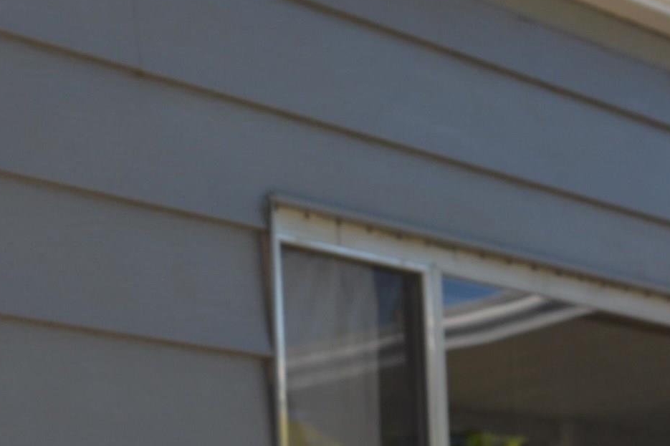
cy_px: 207
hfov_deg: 14.9
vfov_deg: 9.9
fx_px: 2568
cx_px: 254
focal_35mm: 138
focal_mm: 28
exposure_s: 1/200
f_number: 6.3
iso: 100
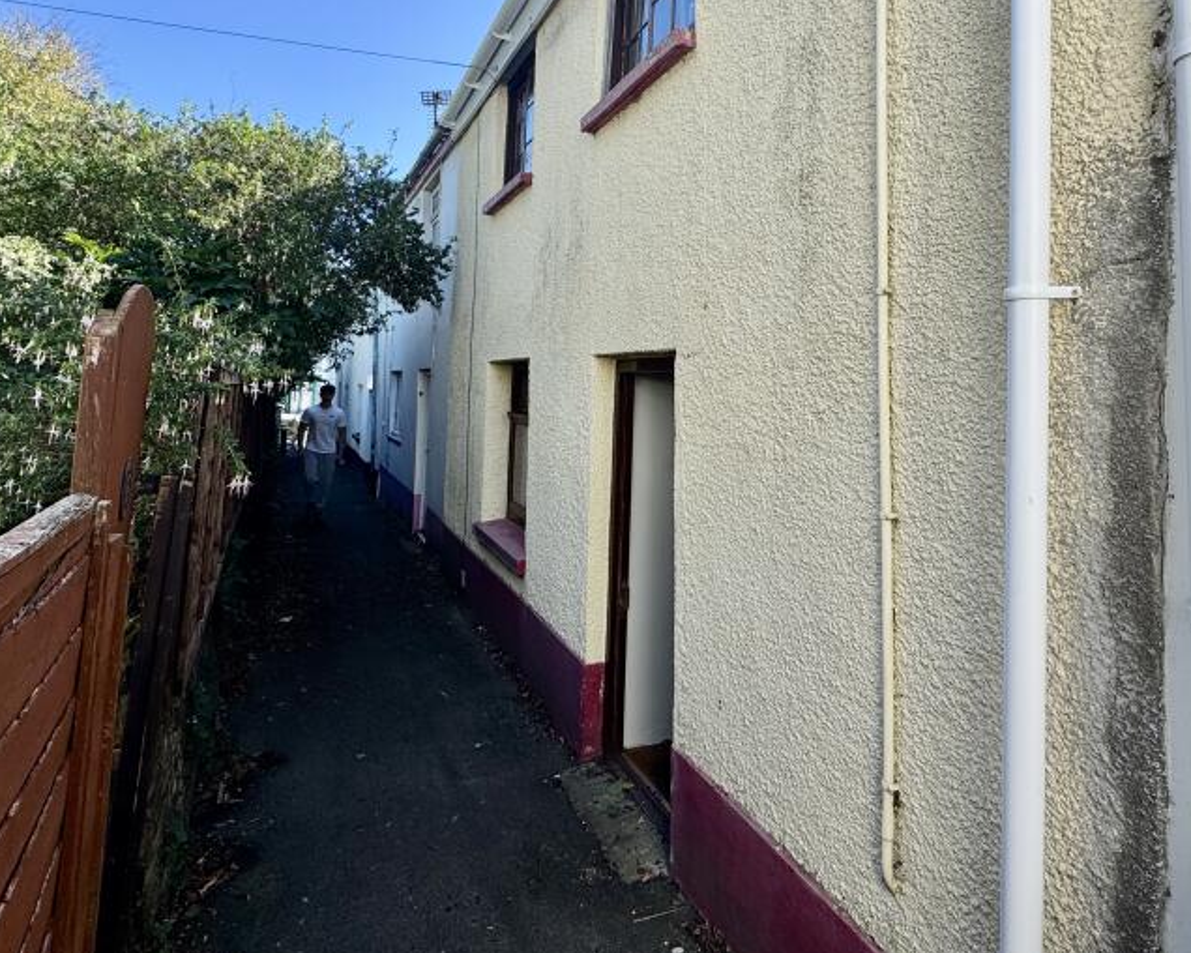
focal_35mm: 22
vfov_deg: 61.7
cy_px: 322
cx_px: 652
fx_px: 776
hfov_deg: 74.9
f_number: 2.2
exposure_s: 1/675
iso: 40
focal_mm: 2.22
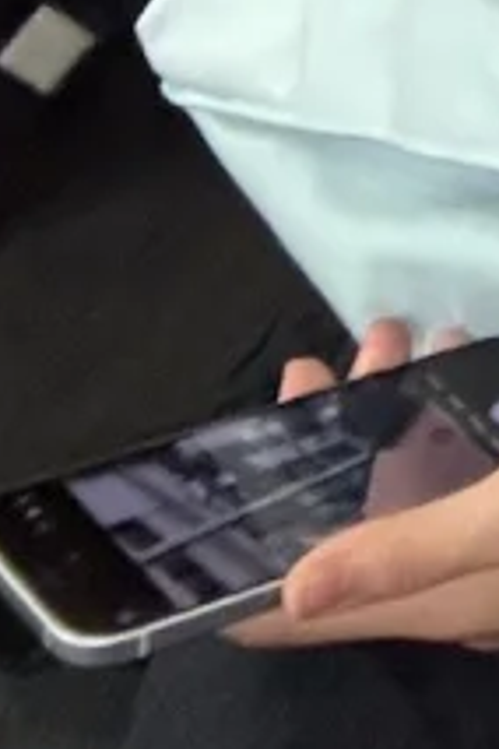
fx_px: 3368
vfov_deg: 10.7
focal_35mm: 162
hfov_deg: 5.8
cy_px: -1069
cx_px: 2516
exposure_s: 1/60
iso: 320
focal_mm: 2.69
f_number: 1.9
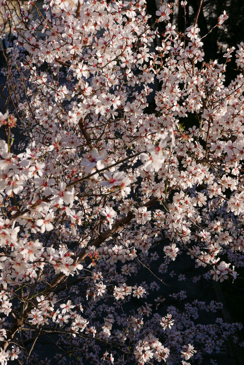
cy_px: 182
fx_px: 528
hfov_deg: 26.0
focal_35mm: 52
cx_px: 122
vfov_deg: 38.2
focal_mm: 23.6
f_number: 5.6
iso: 200
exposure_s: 1/500
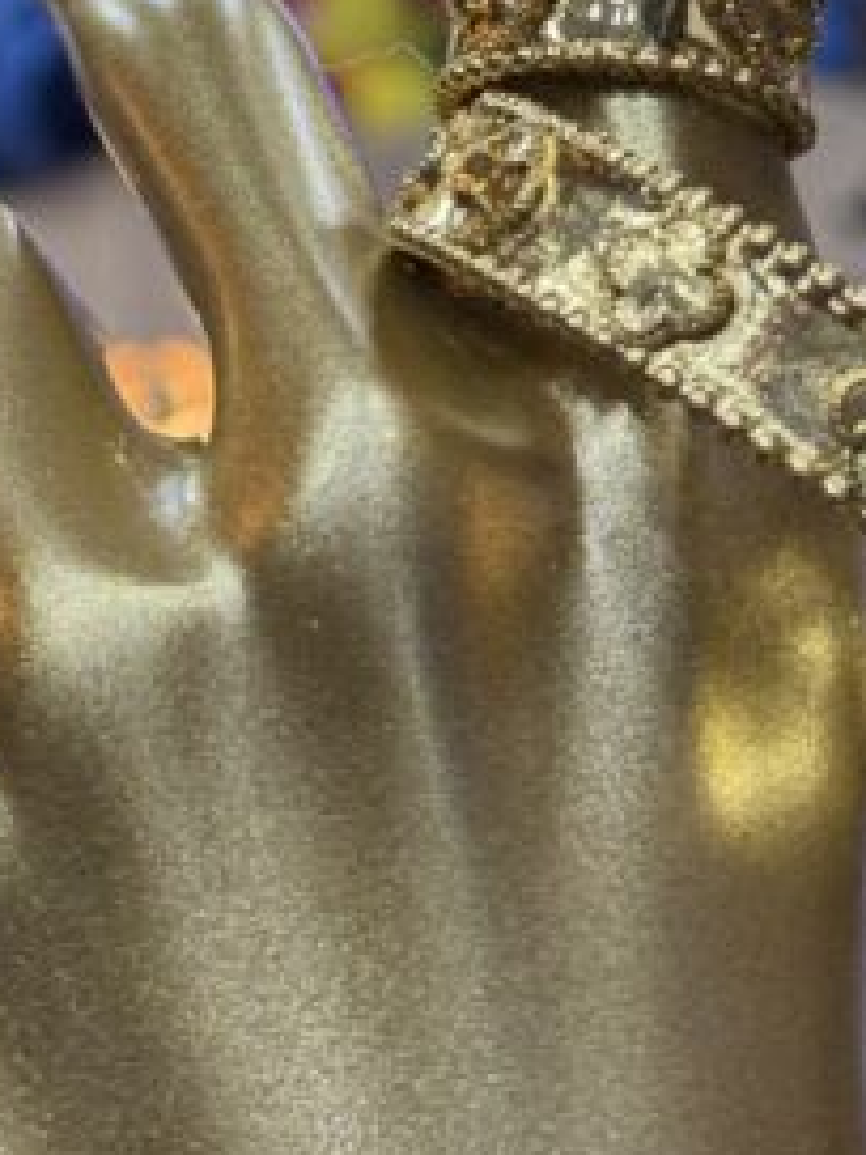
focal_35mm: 141
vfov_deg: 13.7
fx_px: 4703
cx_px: 403
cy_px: -178
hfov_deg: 10.5
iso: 50
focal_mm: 6.76
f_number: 1.78
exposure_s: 1/121
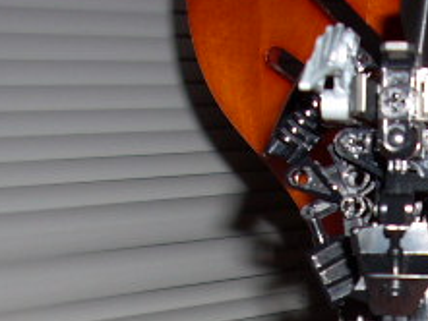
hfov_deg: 17.9
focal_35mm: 107
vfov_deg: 13.4
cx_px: 426
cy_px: 404
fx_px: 1324
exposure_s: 1/60
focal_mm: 6.2
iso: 64
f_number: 2.8
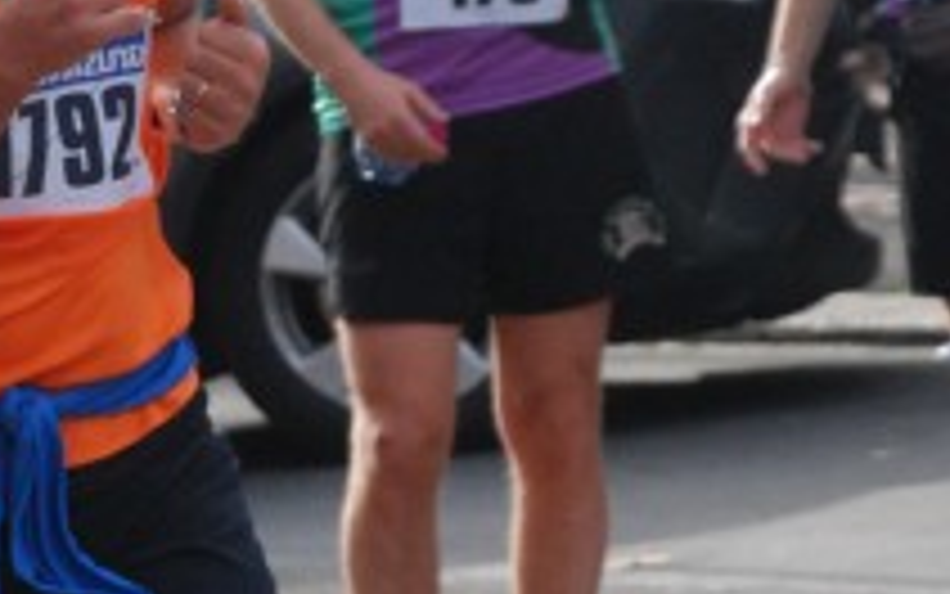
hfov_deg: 4.8
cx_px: 65
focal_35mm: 436
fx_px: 11291
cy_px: 297
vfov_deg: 3.0
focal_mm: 100
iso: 1000
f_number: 5.6
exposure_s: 1/800
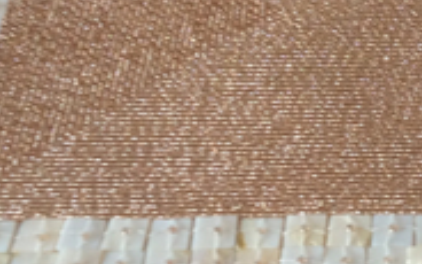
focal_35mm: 118
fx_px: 1357
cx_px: 440
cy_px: -67
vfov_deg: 10.9
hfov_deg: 17.2
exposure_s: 1/33
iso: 40
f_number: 2.4
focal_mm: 3.3
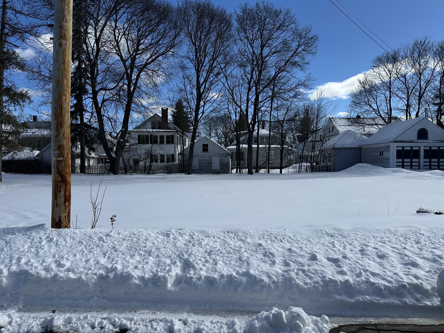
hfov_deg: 71.6
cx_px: 222
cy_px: 166
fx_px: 308
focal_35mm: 24
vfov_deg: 56.8
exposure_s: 1/8929
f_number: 1.78
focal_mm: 6.86
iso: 80
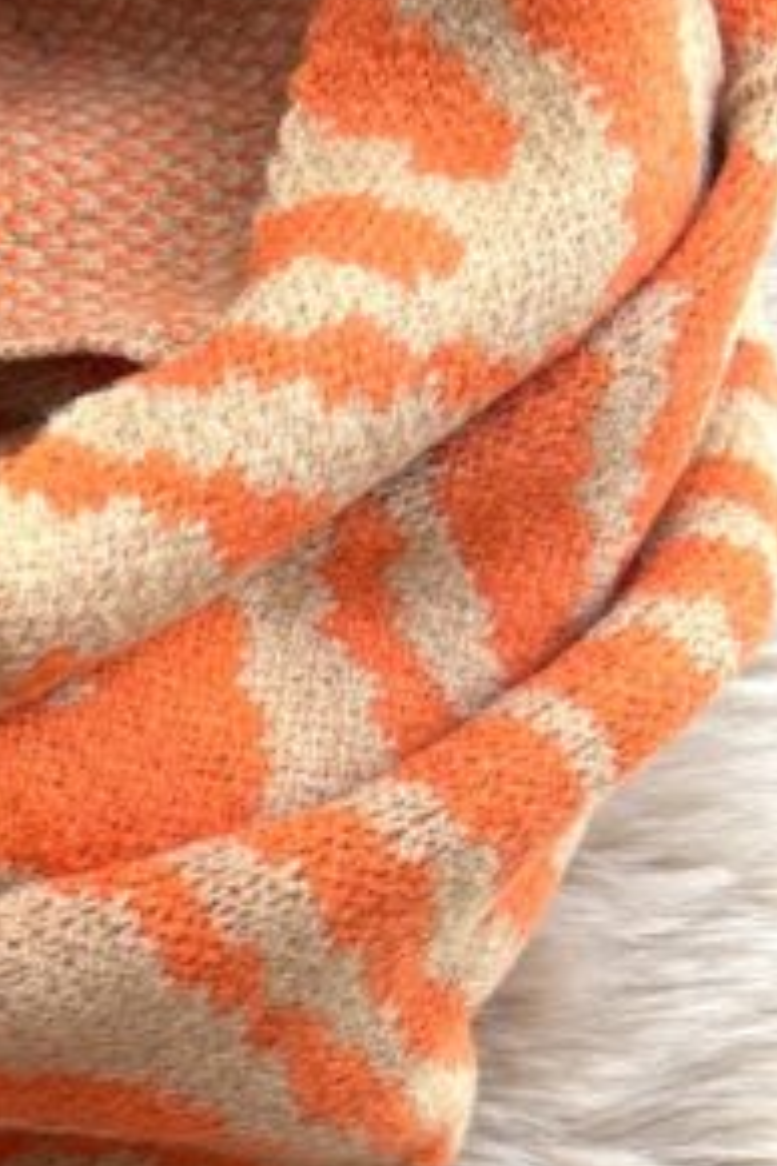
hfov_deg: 12.4
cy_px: 1176
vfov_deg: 20.0
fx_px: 3205
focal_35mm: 99
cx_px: -689
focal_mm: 5.96
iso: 125
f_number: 1.6
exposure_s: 1/61
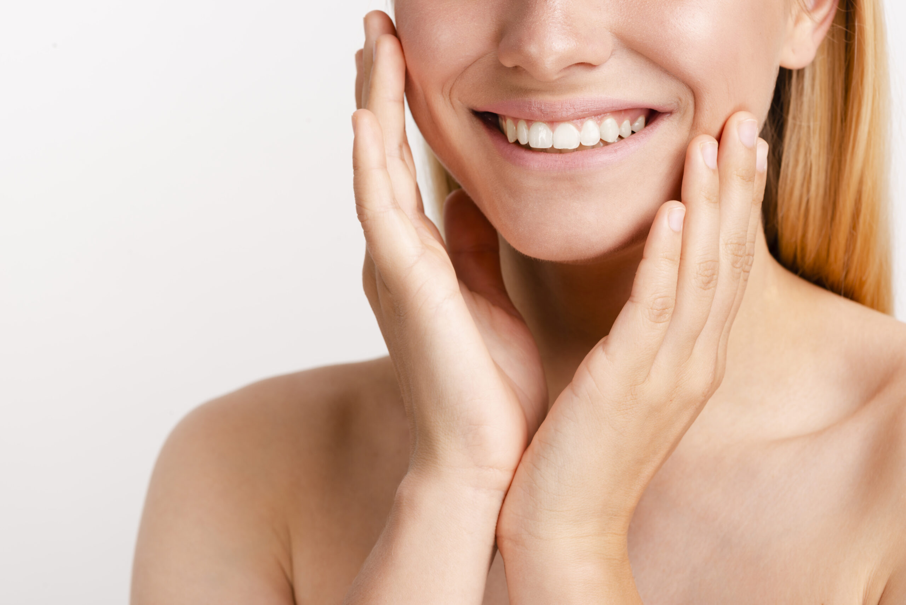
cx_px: 453
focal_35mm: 105
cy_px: 302
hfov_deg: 19.4
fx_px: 2643
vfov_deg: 13.1
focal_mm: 105
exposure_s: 1/160
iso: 100
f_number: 11
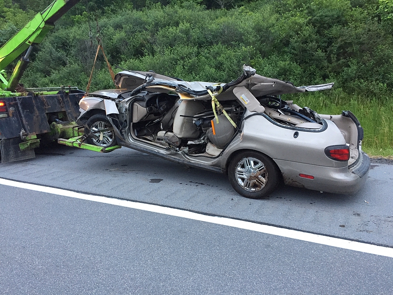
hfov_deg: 61.7
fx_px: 329
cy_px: 148
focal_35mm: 29
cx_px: 196
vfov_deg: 48.2
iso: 160
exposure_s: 1/30
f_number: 2.2
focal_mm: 4.15
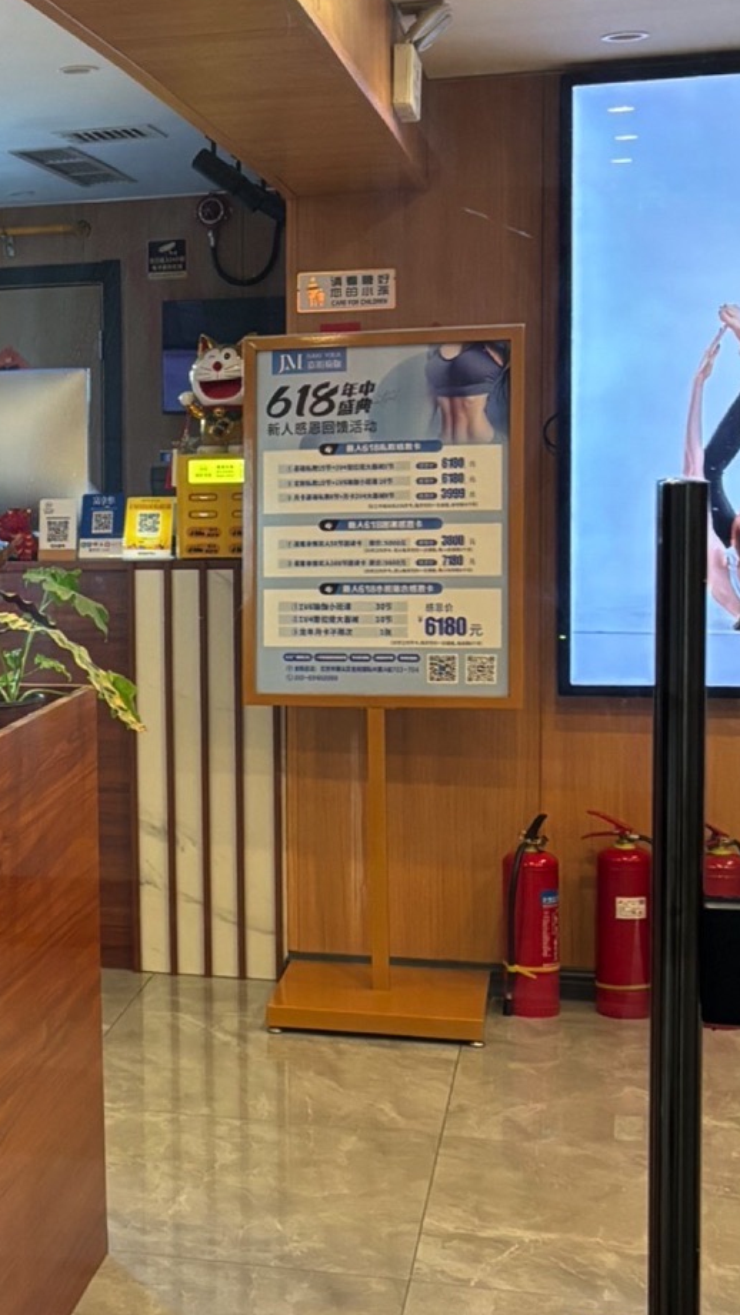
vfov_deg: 33.3
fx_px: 2198
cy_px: 664
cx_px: -146
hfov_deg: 18.2
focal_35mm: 63
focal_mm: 5.96
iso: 400
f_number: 1.6
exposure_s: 1/50
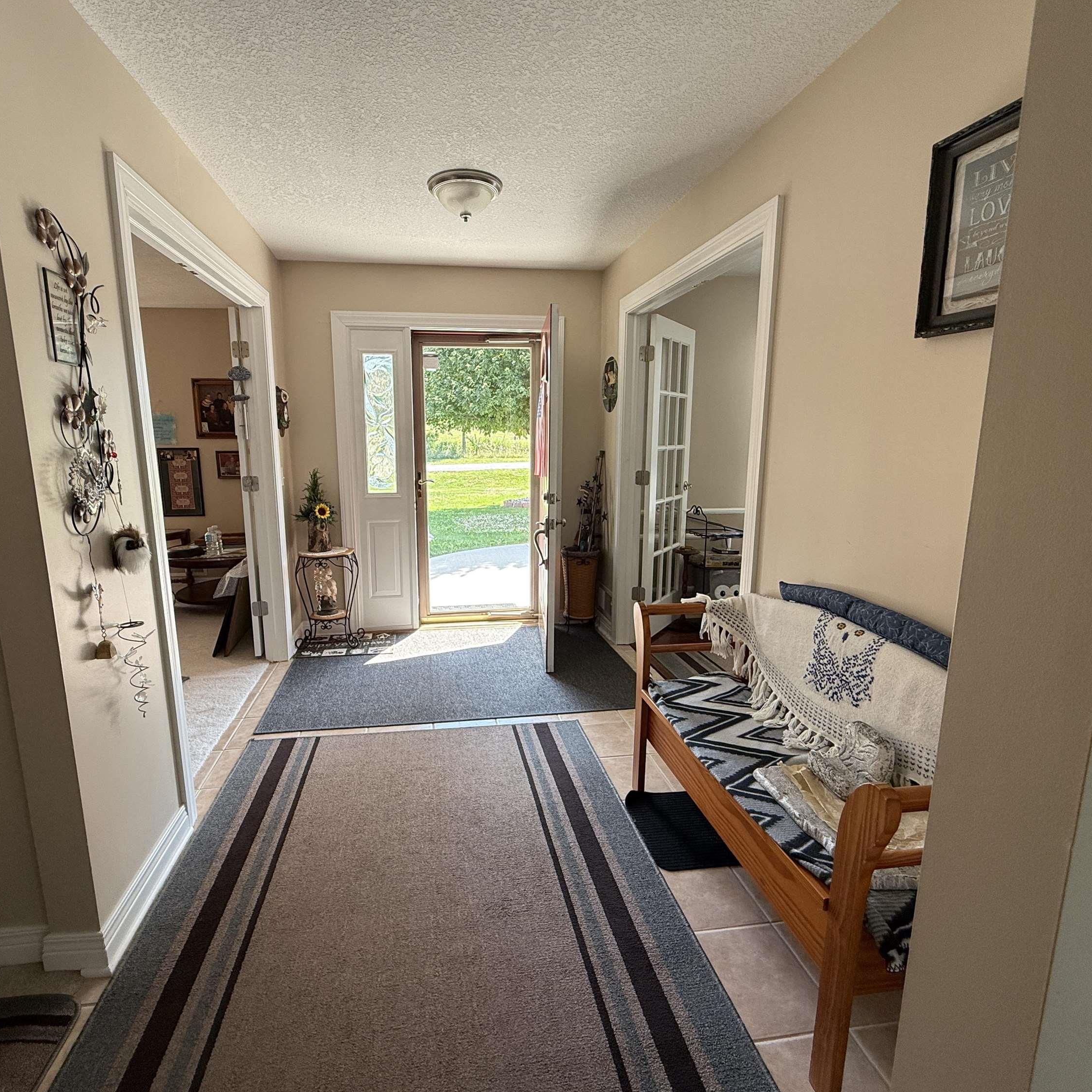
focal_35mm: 17
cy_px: 539
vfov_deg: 84.0
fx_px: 607
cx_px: 503
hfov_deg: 83.8
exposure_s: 1/99
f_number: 2.2
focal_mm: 2.22
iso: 80
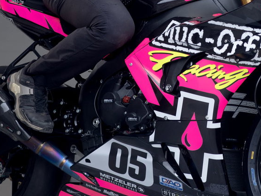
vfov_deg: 6.4
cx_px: 188
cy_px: 3
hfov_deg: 8.5
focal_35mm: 233
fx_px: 1757
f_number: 3.5
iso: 200
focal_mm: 85
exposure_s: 1/60
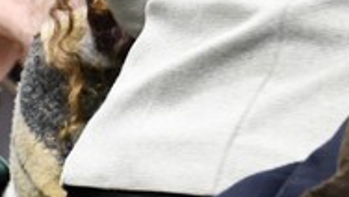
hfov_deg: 4.7
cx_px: 791
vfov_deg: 2.7
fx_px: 4130
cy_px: 226
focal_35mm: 446
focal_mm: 52
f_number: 4.8
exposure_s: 1/125
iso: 3200
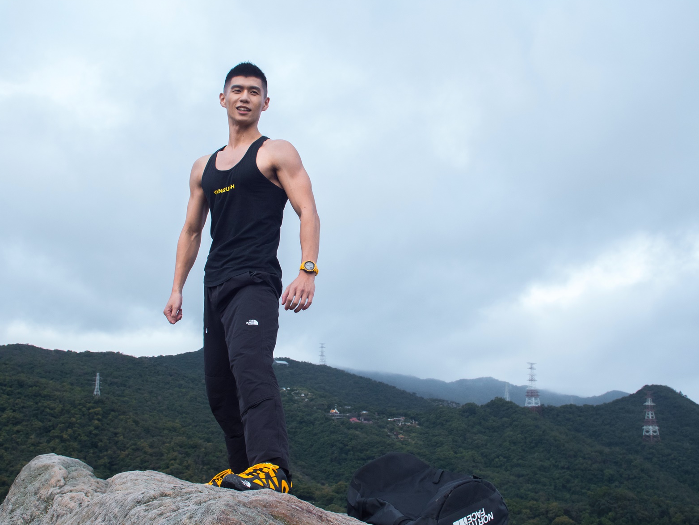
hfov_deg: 42.1
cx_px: 347
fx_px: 909
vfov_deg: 32.2
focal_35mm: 45
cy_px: 262
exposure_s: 1/640
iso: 800
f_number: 7.1
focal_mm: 22
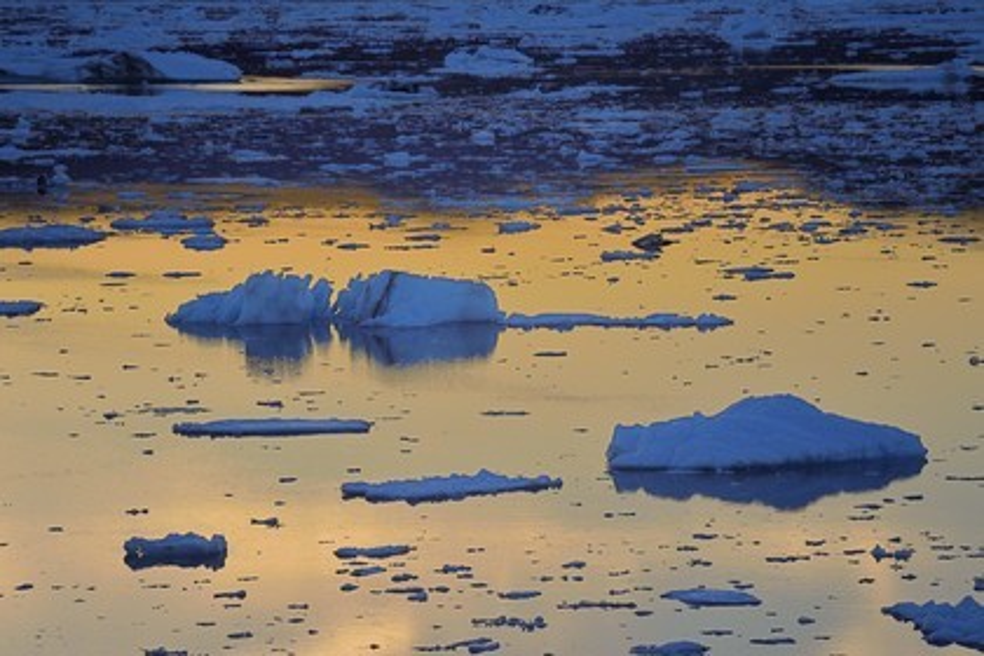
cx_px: 492
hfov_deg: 10.3
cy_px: 328
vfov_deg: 6.9
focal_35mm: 200
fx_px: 5466
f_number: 13
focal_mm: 200
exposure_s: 1/160
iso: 400
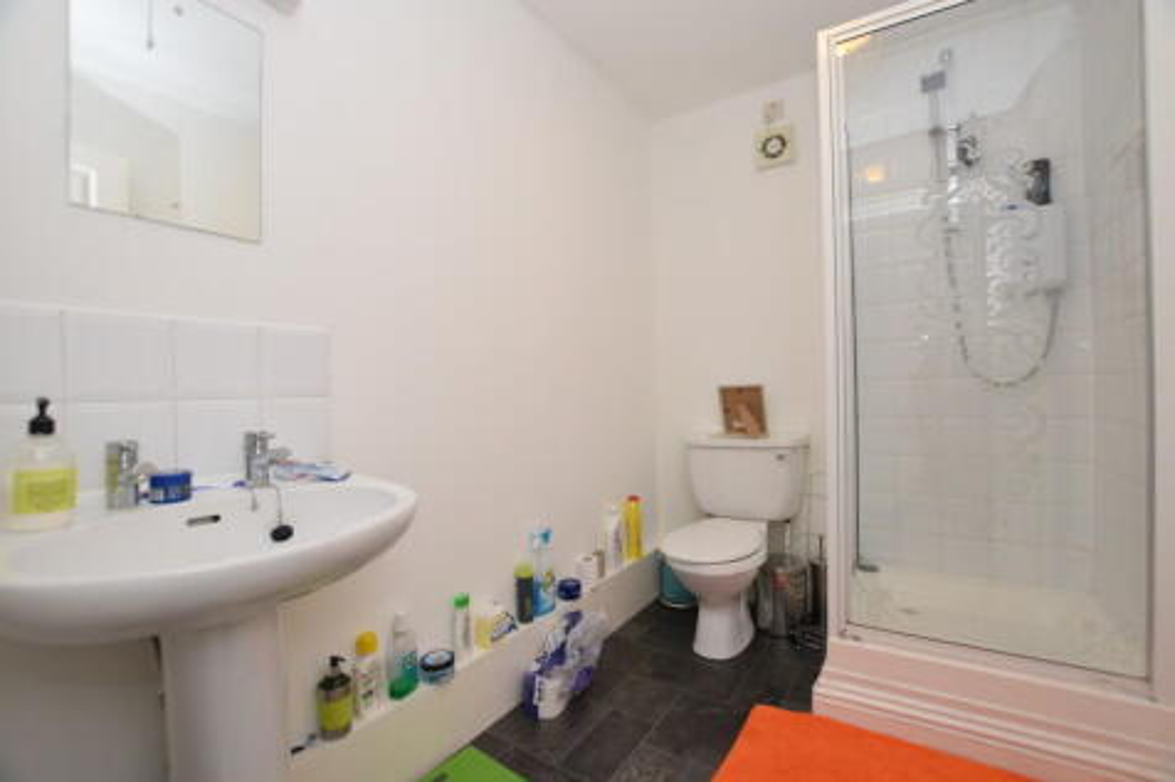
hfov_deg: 100.4
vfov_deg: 77.3
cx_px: 588
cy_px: 391
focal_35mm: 15
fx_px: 489
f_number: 5
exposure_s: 1/50
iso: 800
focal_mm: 10
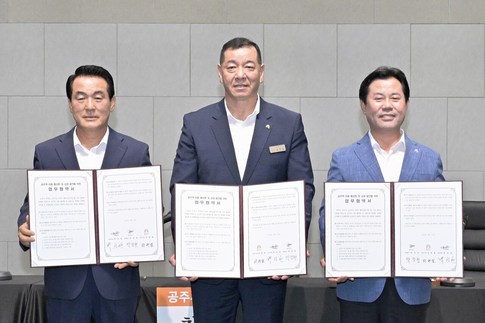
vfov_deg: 53.1
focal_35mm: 24
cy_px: 162
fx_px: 323
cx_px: 242
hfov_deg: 73.8
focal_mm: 24
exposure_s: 1/250
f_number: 5
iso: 2500
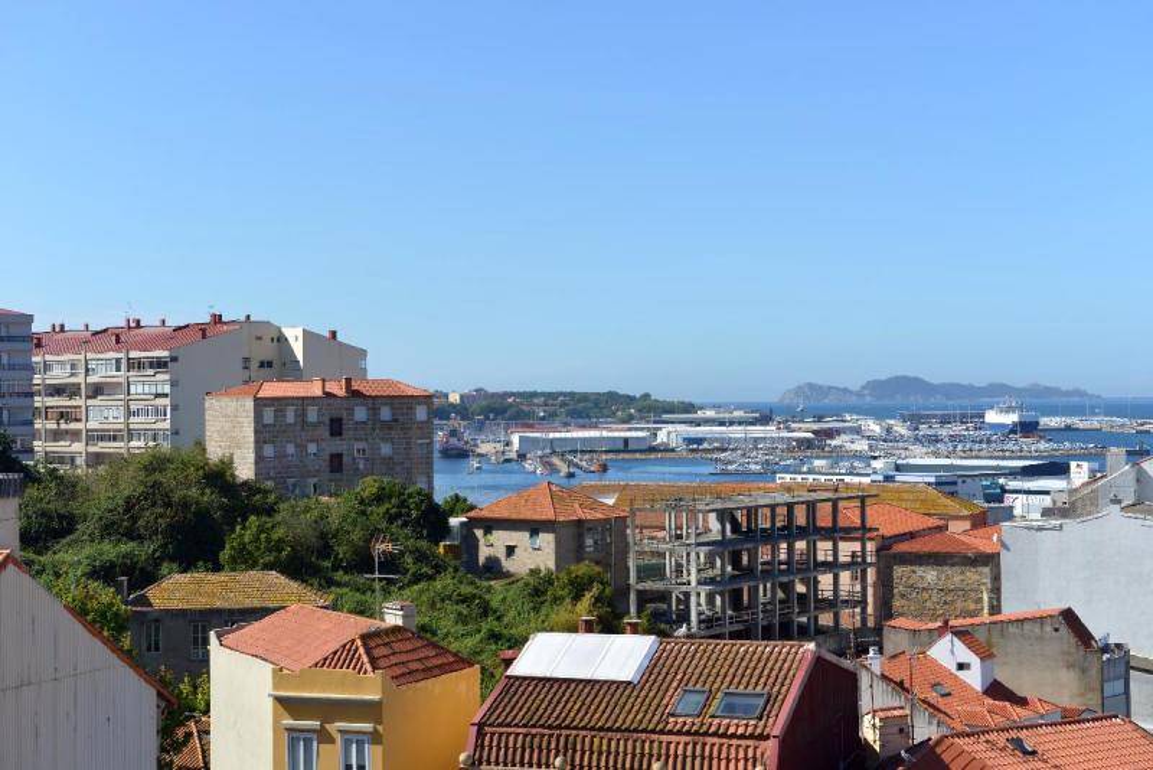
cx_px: 576
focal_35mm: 70
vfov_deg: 19.5
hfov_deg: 28.8
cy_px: 385
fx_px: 2243
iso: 160
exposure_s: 1/320
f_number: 9
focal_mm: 70
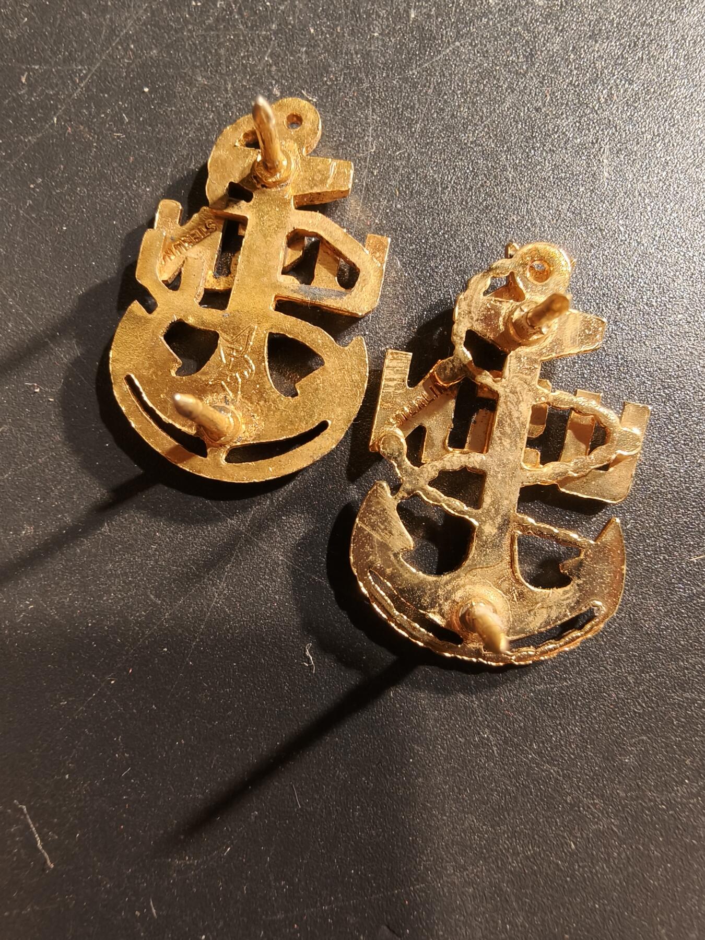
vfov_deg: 73.9
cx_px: 352
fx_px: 625
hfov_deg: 58.9
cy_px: 470
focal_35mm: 23
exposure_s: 1/50
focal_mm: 2.32
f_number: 2
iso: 320
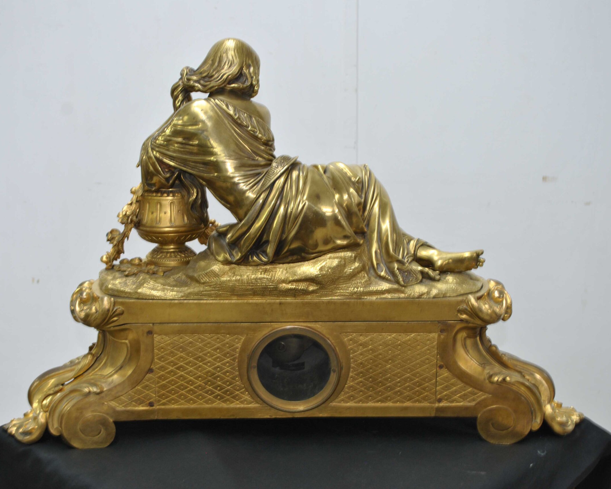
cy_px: 244
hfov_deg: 34.7
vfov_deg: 28.1
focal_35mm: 54
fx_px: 977
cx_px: 295
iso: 200
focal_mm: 32
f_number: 4.8
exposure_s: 1/8
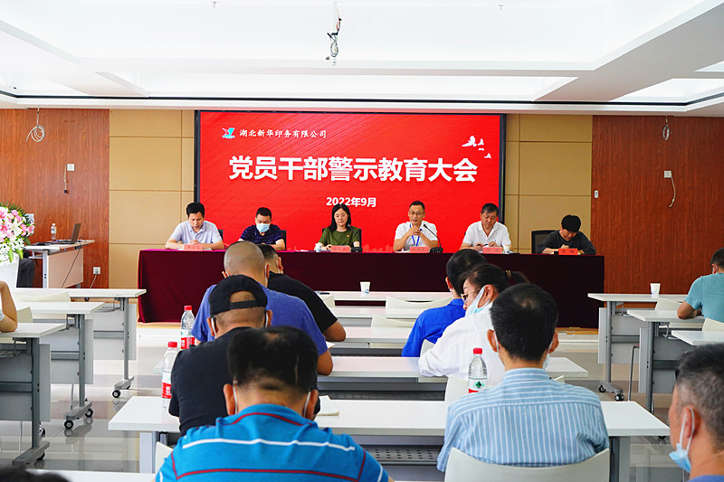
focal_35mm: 55
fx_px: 1106
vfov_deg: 24.6
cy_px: 241
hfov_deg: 36.3
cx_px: 362
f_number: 8
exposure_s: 1/100
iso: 3200
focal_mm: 55
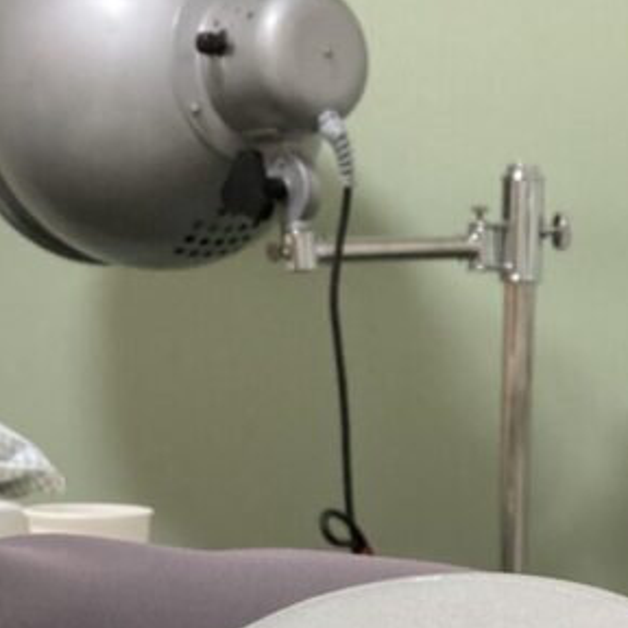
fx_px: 1806
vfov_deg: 18.7
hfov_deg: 19.4
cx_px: 556
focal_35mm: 88
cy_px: 757
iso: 160
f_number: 1.8
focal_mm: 3.99
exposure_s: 1/60
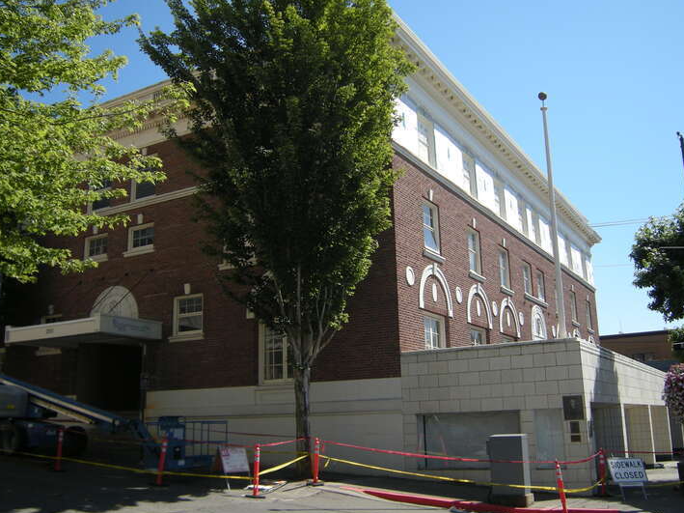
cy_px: 266
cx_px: 324
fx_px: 691
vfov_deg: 40.7
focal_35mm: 35
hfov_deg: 52.6
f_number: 5.8
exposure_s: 1/185
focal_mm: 5.3
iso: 64
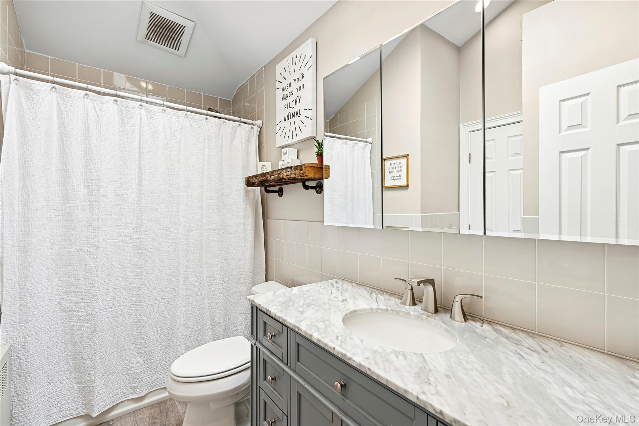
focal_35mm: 16
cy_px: 213
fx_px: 284
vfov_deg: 73.7
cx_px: 320
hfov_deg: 96.7
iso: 250
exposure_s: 1/20
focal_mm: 16
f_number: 9
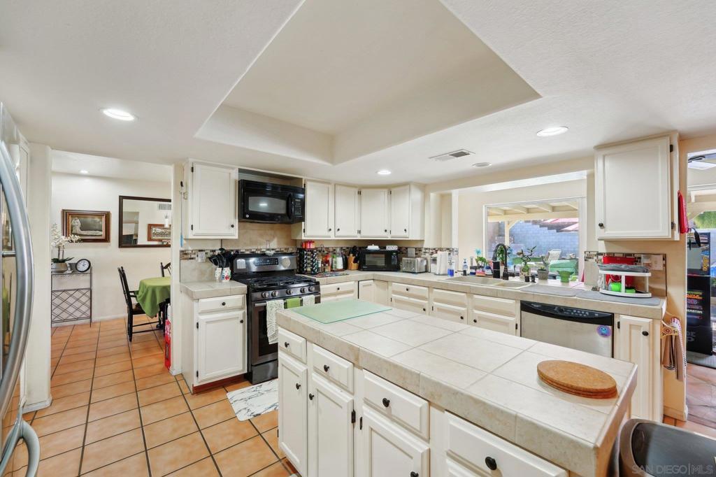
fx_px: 278
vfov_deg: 81.2
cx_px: 358
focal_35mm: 14
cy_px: 238
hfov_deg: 104.3
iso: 320
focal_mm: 14
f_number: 8
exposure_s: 1/60
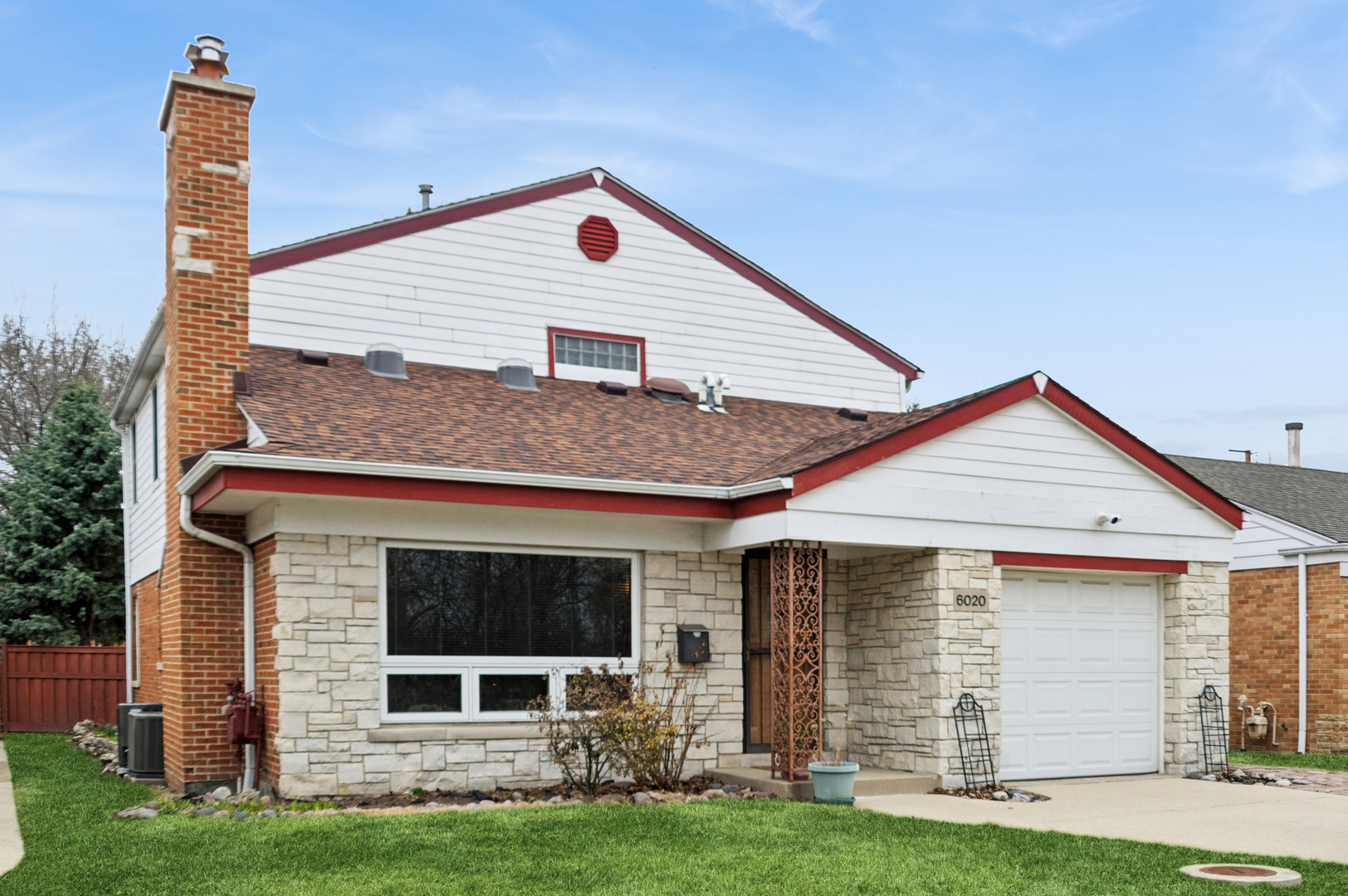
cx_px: 674
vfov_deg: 39.9
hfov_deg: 57.3
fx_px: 1235
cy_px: 448
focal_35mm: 33
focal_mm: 21.9
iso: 400
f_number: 8
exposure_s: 1/500
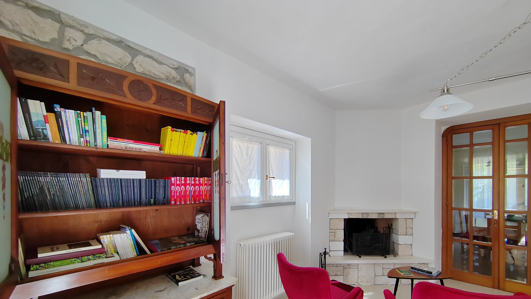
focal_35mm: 15
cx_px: 279
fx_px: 211
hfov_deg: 102.9
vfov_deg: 69.3
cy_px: 189
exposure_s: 1/100
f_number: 2.2
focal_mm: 2.16
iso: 184
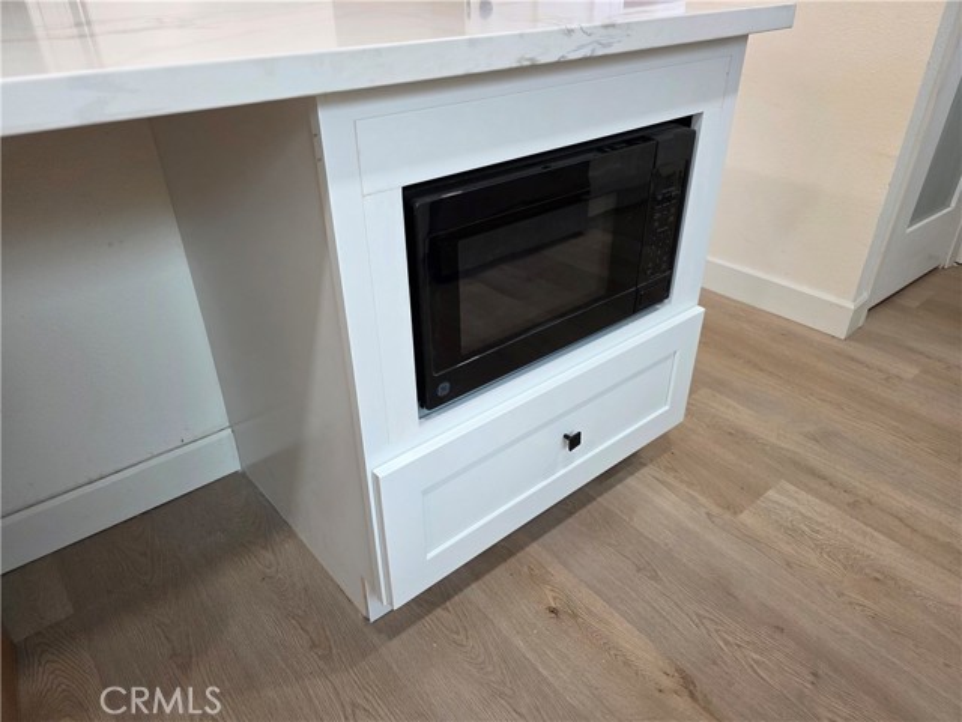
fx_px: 639
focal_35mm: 23
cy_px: 361
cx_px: 481
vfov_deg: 58.9
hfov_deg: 73.9
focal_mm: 6.3
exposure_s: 1/120
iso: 200
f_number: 1.7
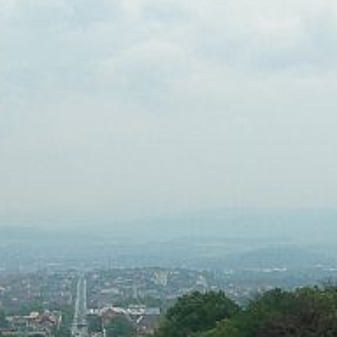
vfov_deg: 9.3
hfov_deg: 9.3
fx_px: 2060
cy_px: 272
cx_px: -13
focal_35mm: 187
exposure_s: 1/477
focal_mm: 7.8
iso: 50
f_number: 4.8
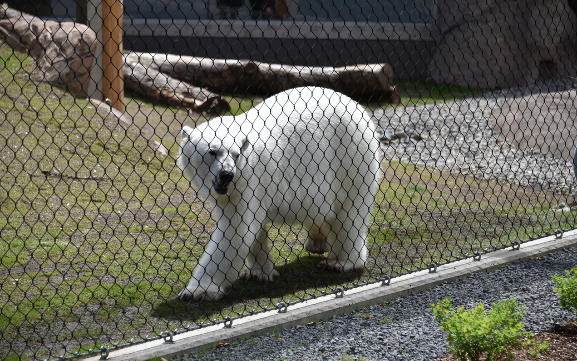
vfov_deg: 8.5
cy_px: 172
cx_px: 290
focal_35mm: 154
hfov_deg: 13.6
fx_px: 2421
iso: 100
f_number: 6.3
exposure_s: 1/320
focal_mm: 150
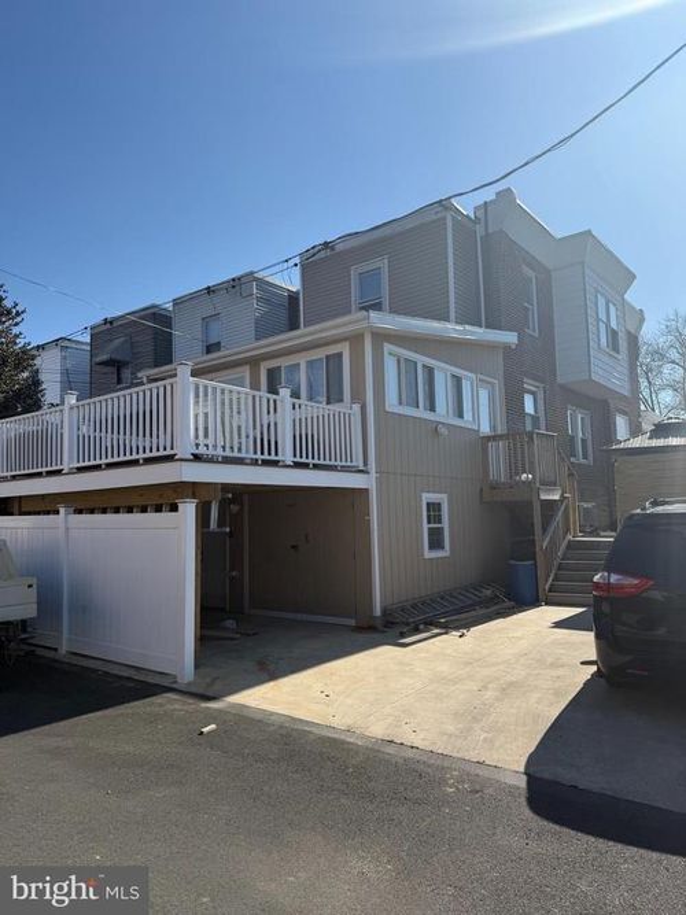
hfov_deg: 56.8
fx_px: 634
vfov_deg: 71.6
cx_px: 343
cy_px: 458
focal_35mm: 24
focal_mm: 6.76
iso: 80
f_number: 1.78
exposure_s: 1/6173
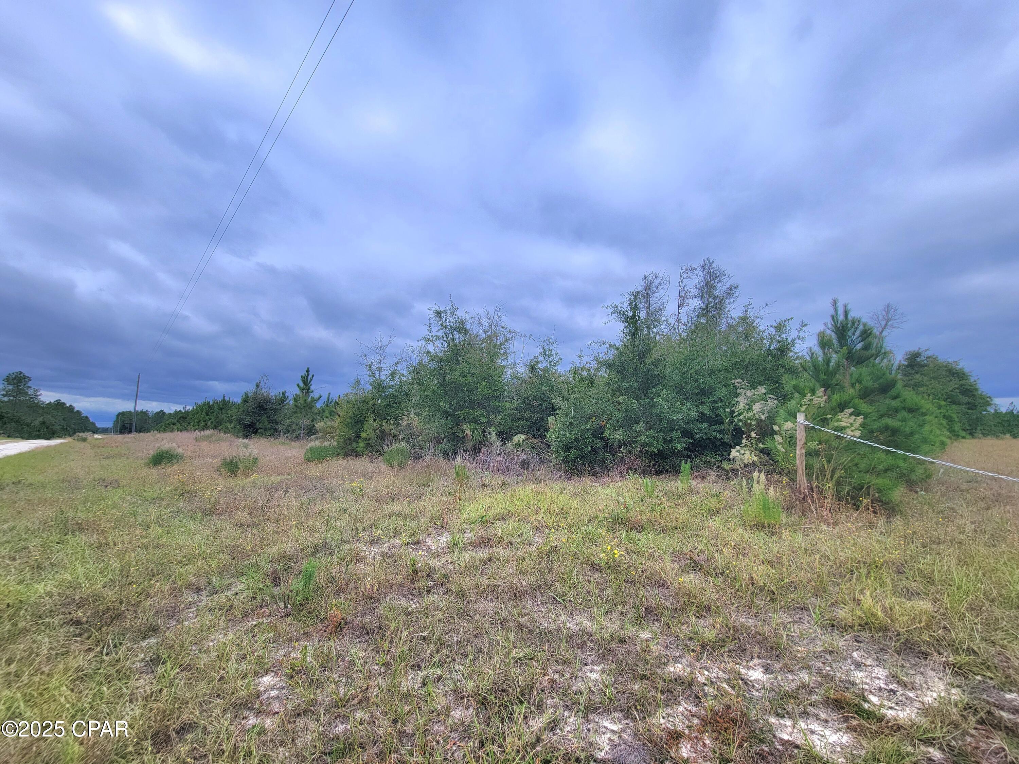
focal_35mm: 13
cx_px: 510
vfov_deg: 89.9
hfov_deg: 106.2
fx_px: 383
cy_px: 382
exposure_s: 1/1667
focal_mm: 2.2
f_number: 2.2
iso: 50
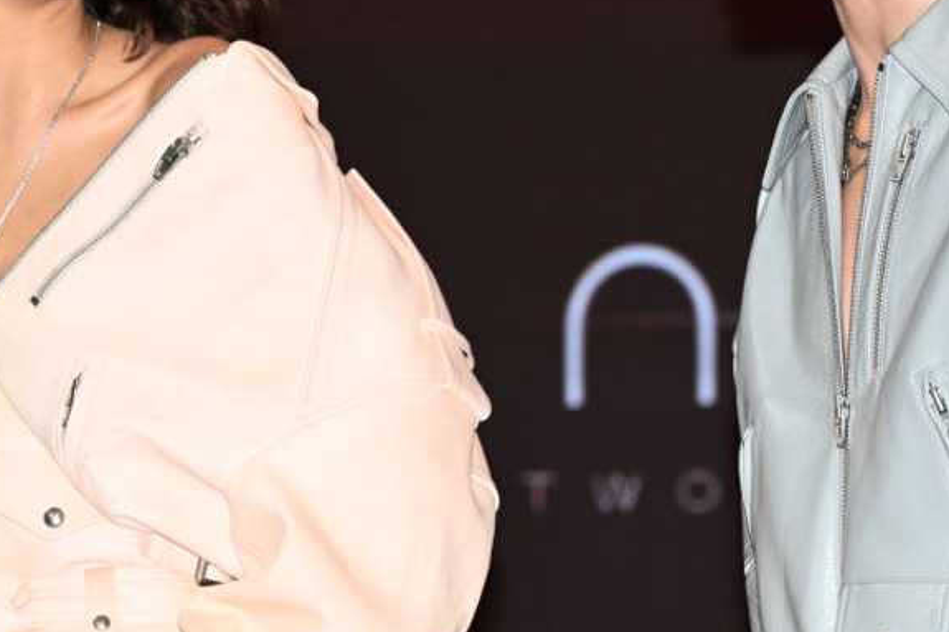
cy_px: 130
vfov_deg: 2.8
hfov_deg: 4.2
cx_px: 507
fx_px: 12833
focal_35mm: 487
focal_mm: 250
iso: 2500
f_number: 7.1
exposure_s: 1/250
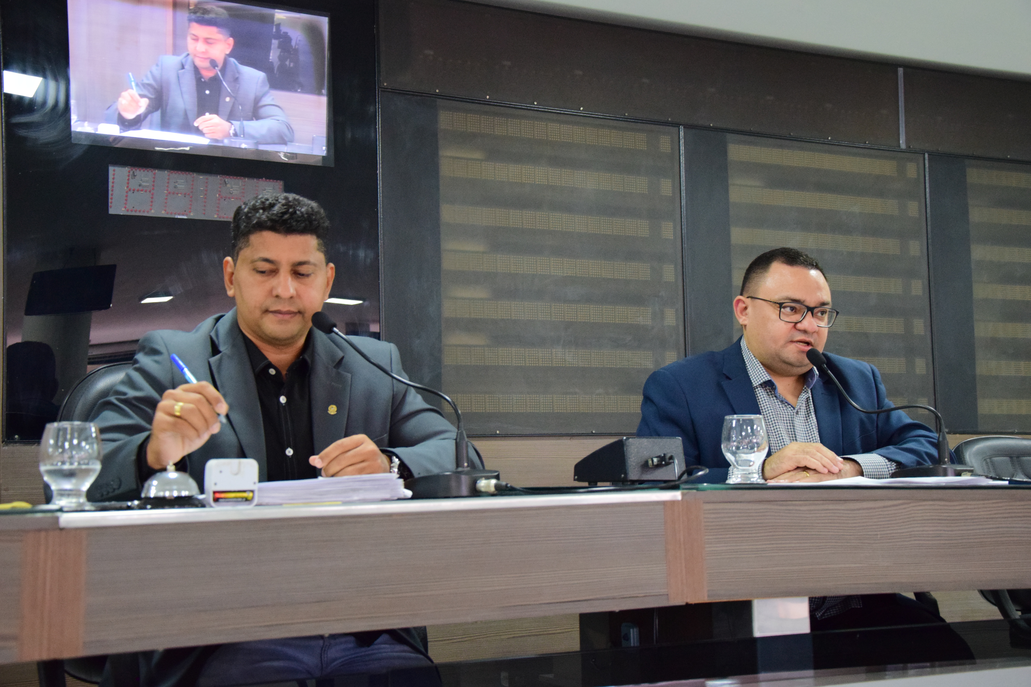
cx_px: 516
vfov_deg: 28.1
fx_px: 1375
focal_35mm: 48
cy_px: 344
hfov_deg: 41.1
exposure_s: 1/80
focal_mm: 32
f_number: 4.2
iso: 2000
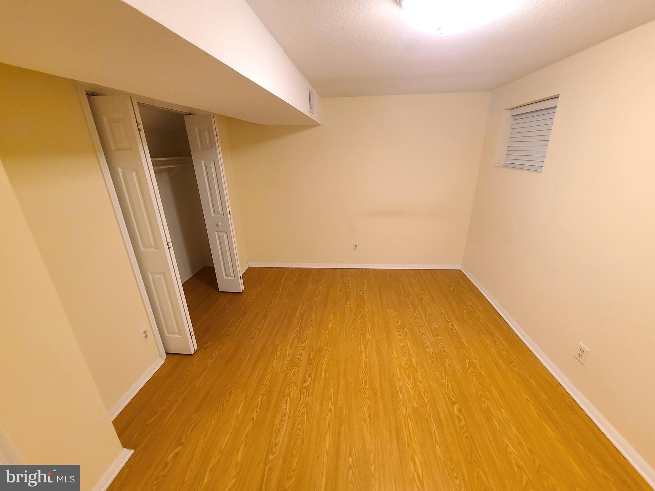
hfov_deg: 106.2
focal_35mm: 13
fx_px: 246
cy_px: 246
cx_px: 328
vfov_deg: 89.9
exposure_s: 1/30
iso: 640
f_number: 2.2
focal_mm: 2.2
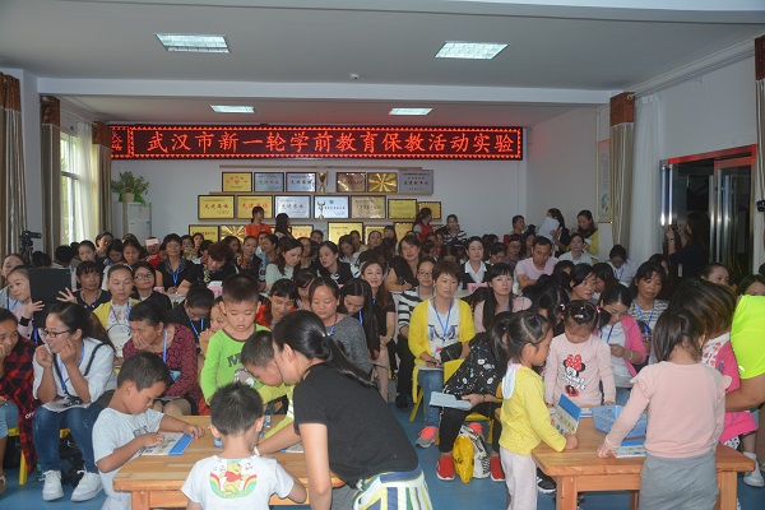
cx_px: 382
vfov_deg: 40.0
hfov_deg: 57.2
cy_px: 255
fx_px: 701
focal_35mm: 33
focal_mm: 22
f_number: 3.8
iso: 450
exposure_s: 1/60
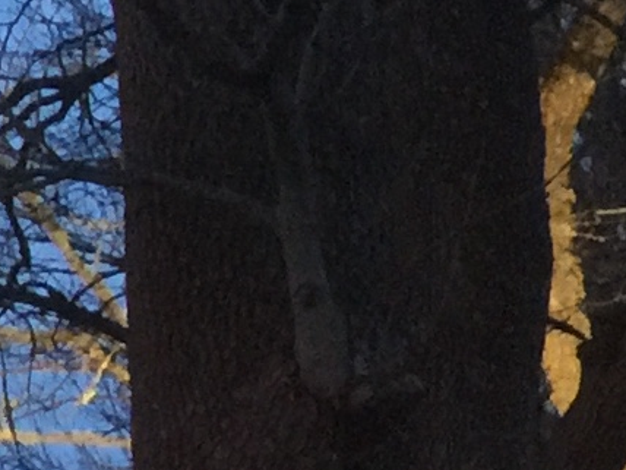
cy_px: 457
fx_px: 3997
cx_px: -1626
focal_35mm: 221
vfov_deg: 6.7
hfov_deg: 7.3
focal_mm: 4.15
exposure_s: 1/10
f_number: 2.2
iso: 100
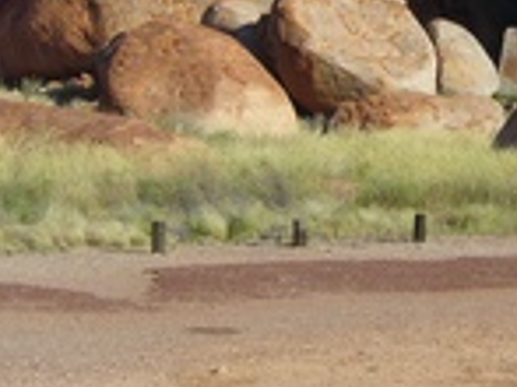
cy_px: -21
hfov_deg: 17.7
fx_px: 1612
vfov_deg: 13.5
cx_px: 535
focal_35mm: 108
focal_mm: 6
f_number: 5.7
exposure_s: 1/320
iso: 80
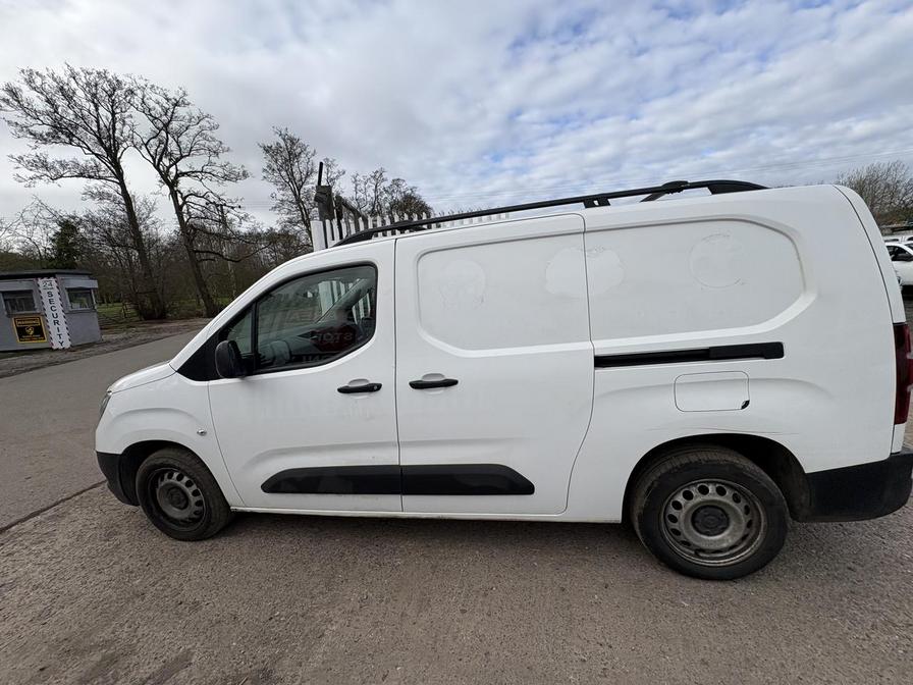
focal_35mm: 14
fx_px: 369
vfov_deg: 85.7
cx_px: 456
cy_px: 342
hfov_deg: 102.1
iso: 40
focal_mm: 2.22
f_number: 2.2
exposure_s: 1/1449
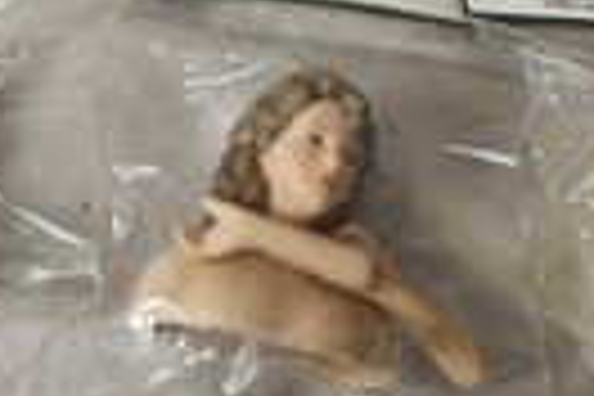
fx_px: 1023
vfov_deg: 20.1
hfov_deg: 31.9
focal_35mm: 62
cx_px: 164
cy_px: -119
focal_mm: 5.4
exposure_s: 1/120
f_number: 1.8
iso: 100
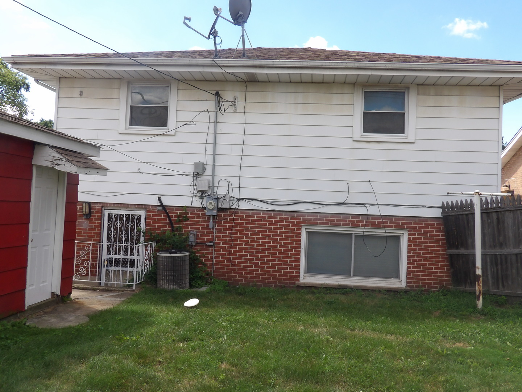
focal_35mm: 33
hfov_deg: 55.4
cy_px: 196
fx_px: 498
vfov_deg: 42.9
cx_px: 261
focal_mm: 5.9
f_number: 7.1
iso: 100
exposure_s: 1/108
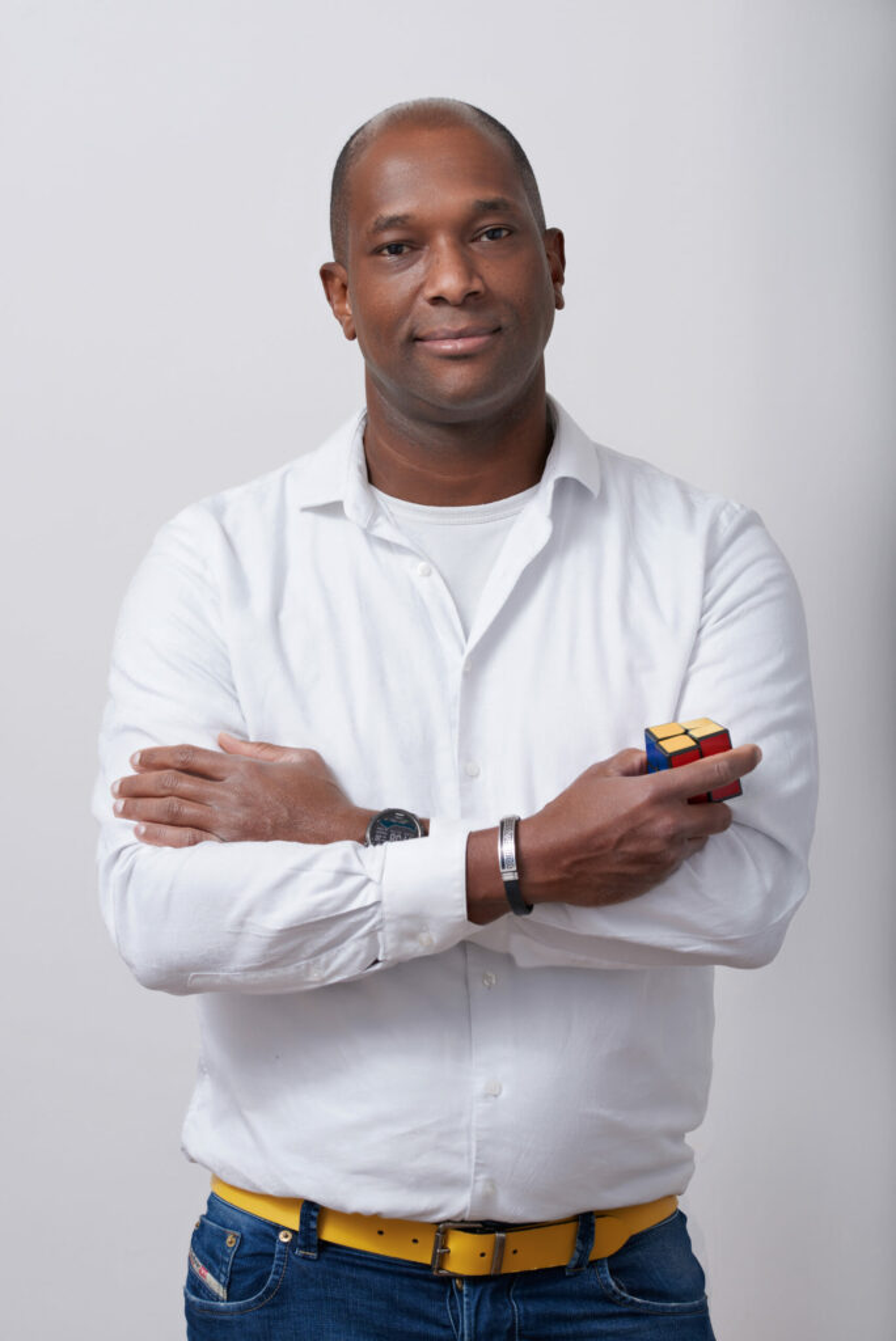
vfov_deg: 19.4
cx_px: 448
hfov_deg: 13.1
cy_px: 670
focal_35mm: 105
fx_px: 3914
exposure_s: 1/250
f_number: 8
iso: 200
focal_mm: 105
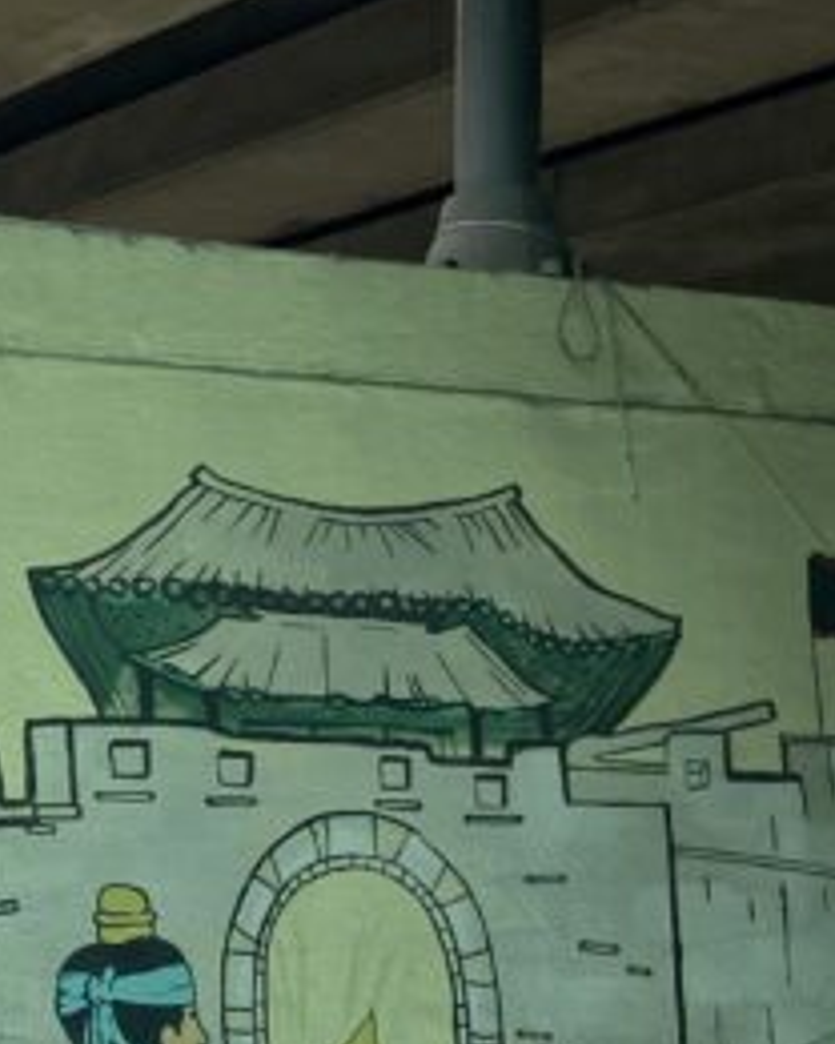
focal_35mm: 100
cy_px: 815
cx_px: -731
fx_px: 3089
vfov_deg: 19.0
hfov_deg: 13.6
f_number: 1.8
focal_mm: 4.25
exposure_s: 1/864
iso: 32
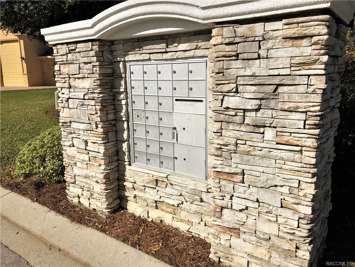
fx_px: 287
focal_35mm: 28
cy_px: 134
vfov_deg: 49.7
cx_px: 178
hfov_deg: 63.4
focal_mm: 3.99
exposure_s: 1/4878
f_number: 1.8
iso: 20
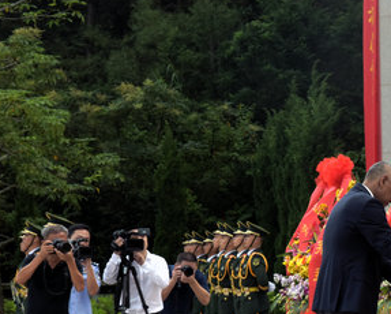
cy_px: 236
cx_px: 535
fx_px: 2362
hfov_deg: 9.3
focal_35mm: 204
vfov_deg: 7.6
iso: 1000
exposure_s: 1/500
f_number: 11
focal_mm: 78
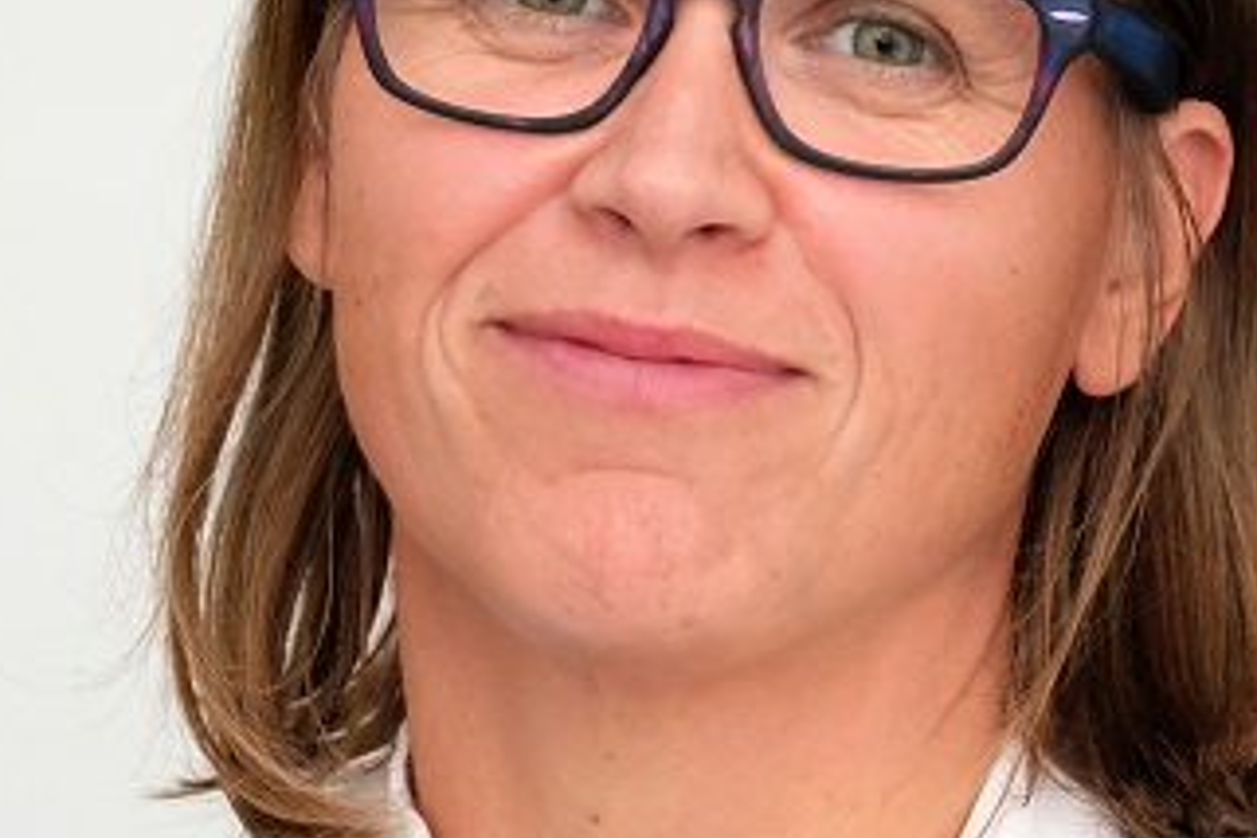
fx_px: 11103
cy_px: 282
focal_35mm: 318
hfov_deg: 6.5
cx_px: 533
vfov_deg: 4.3
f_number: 3.9
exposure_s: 1/160
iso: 3200
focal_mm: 90.4
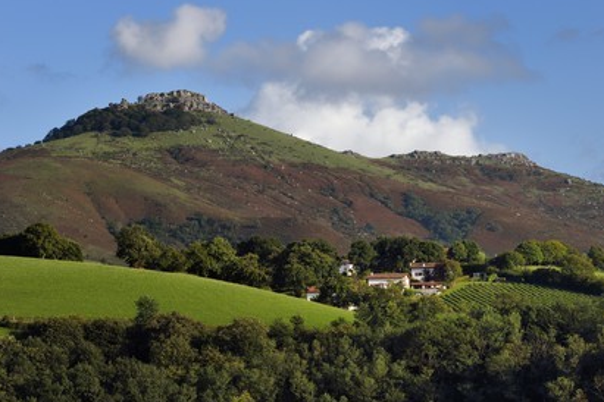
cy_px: 201
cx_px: 300
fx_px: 2315
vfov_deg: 9.9
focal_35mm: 138
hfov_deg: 14.9
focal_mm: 135
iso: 200
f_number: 13
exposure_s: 1/250
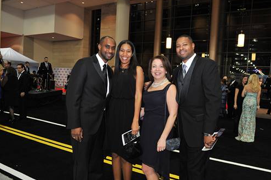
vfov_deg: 43.5
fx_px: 226
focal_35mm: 30
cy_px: 96
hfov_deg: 61.9
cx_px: 147
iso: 1250
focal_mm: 27
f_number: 5.6
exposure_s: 1/125
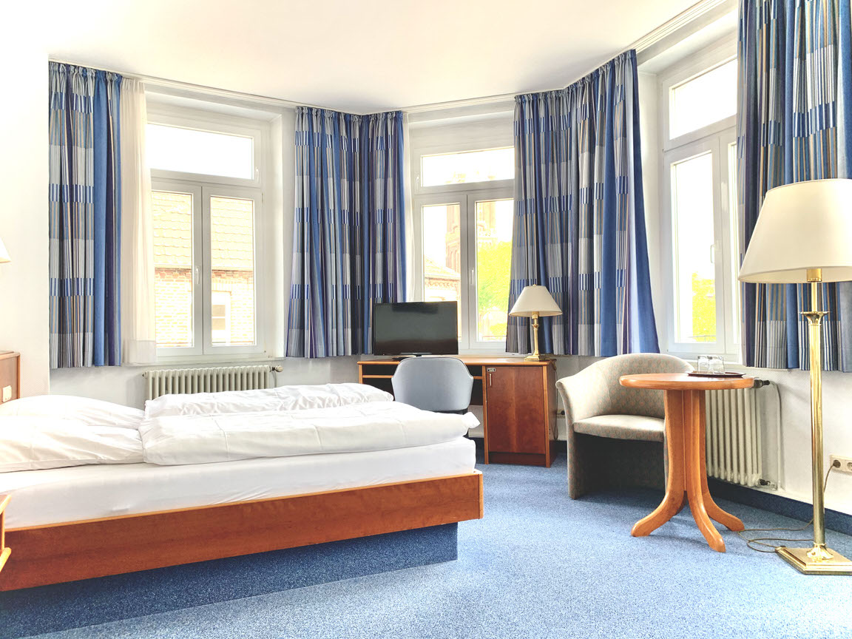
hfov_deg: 67.3
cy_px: 320
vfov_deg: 53.1
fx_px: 640
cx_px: 426
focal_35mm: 26
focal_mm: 4.25
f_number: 1.8
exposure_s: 1/121
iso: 50
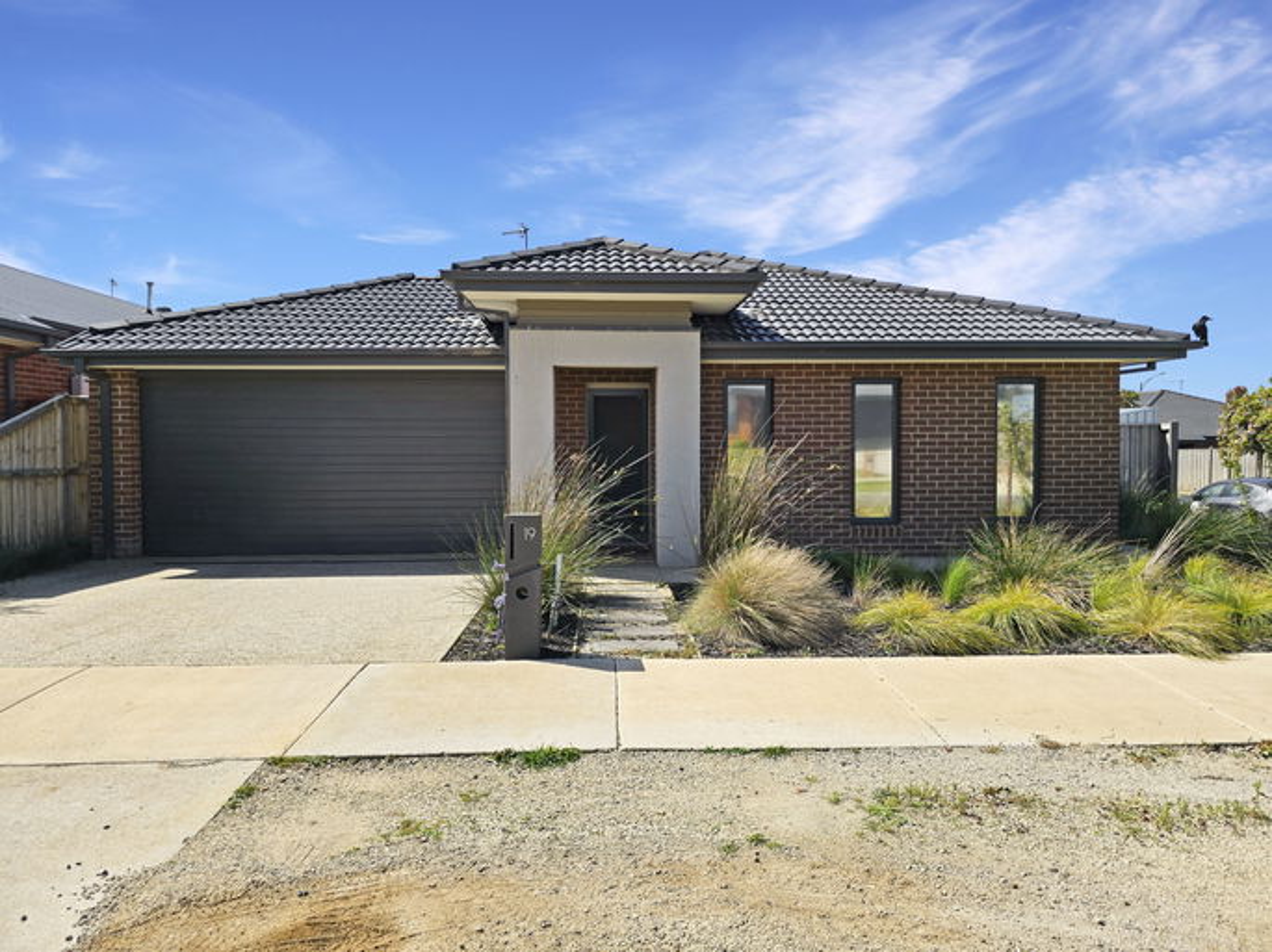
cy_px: 476
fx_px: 845
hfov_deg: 74.0
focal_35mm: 23
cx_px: 636
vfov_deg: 58.8
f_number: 1.7
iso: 12
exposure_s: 1/1011
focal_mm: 6.3
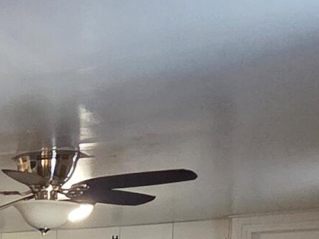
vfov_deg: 15.1
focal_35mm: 89
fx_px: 821
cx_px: -297
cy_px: 384
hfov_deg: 17.0
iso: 800
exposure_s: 1/60
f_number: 2.2
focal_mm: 2.2
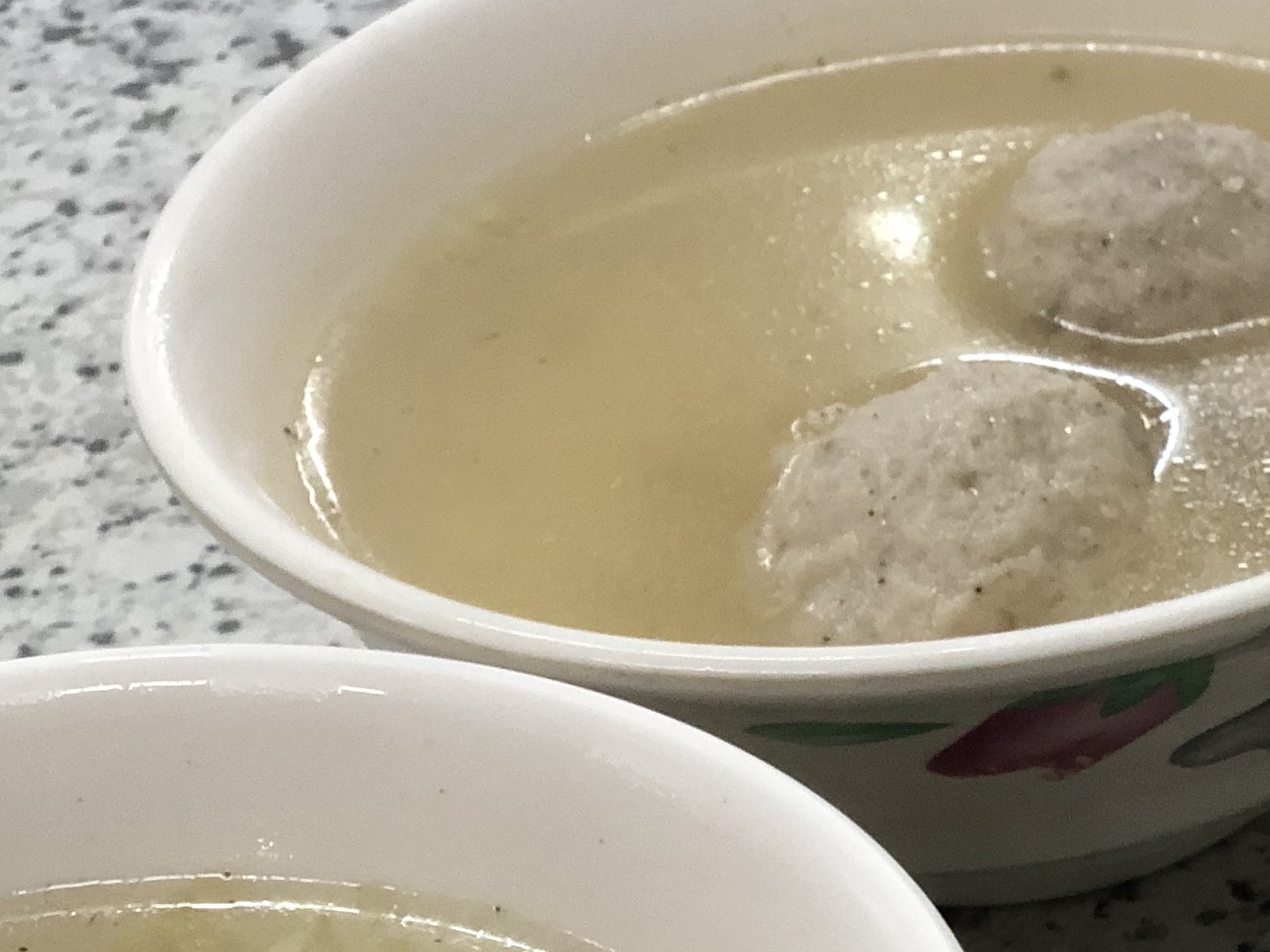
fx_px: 5136
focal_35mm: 140
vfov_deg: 10.4
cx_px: 1564
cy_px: 1141
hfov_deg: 13.7
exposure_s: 1/30
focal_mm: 6
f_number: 2.4
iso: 100
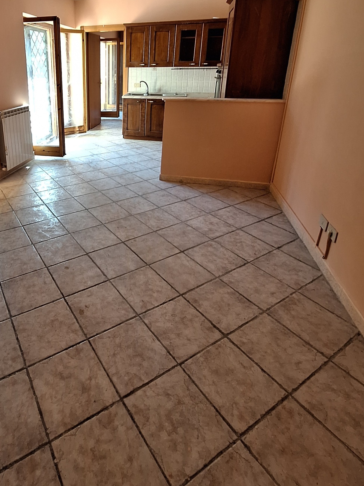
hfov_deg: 62.4
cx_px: 93
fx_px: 280
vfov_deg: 78.9
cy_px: 160
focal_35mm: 20
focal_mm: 1.74
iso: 125
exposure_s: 1/50
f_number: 2.2
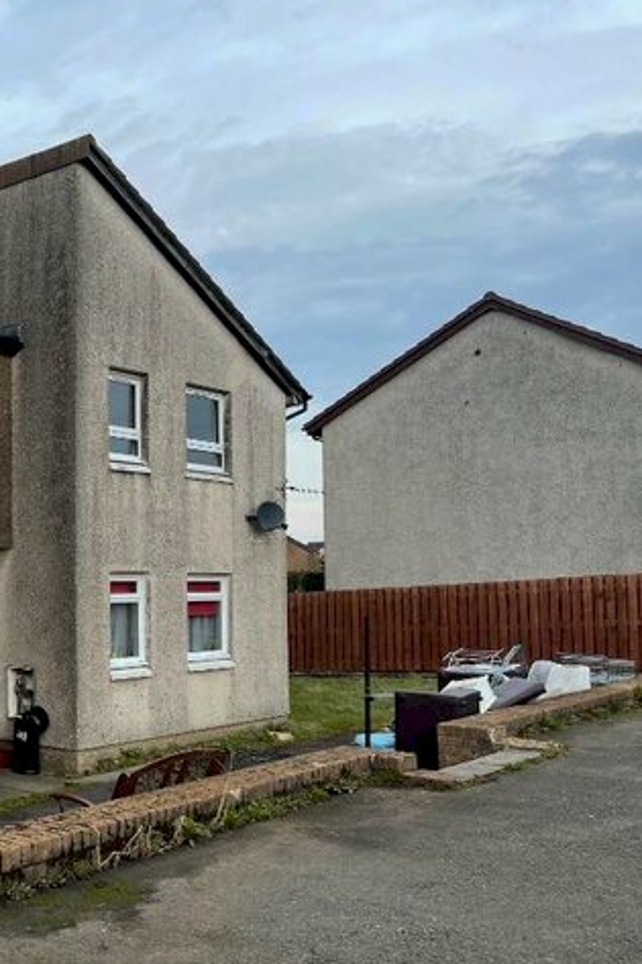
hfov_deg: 30.4
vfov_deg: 48.4
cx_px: -39
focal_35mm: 40
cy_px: 511
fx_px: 1071
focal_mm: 5.1
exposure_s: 1/1946
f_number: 1.6
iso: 32
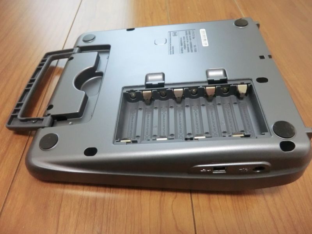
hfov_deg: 71.6
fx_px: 216
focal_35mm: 24
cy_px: 117
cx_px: 156
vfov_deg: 56.8
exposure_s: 1/30
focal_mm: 4.3
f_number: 3.2
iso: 800
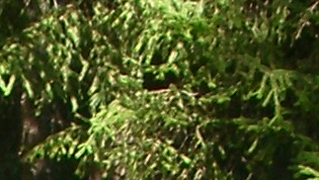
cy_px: 801
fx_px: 2556
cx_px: -288
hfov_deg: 6.9
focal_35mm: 302
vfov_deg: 3.7
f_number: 2.6
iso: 80
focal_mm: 5.8
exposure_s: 1/200
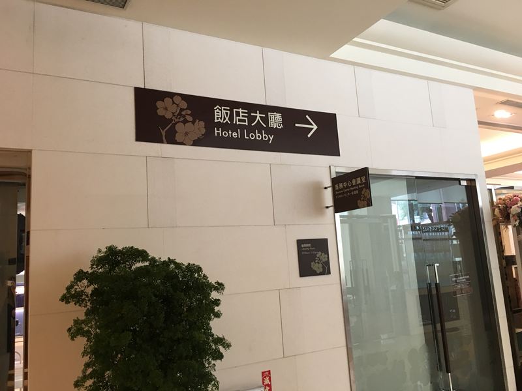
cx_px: 261
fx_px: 437
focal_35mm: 29
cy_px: 196
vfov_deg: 48.2
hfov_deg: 61.7
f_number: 2.2
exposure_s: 1/15
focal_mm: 4.15
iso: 40
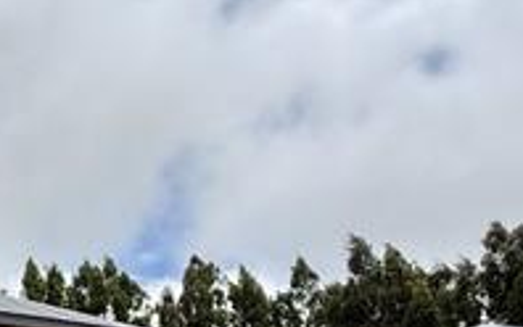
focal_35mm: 60
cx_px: -69
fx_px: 856
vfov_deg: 19.1
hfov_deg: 30.1
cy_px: 483
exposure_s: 1/2320
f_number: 2.2
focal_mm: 2.22
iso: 64
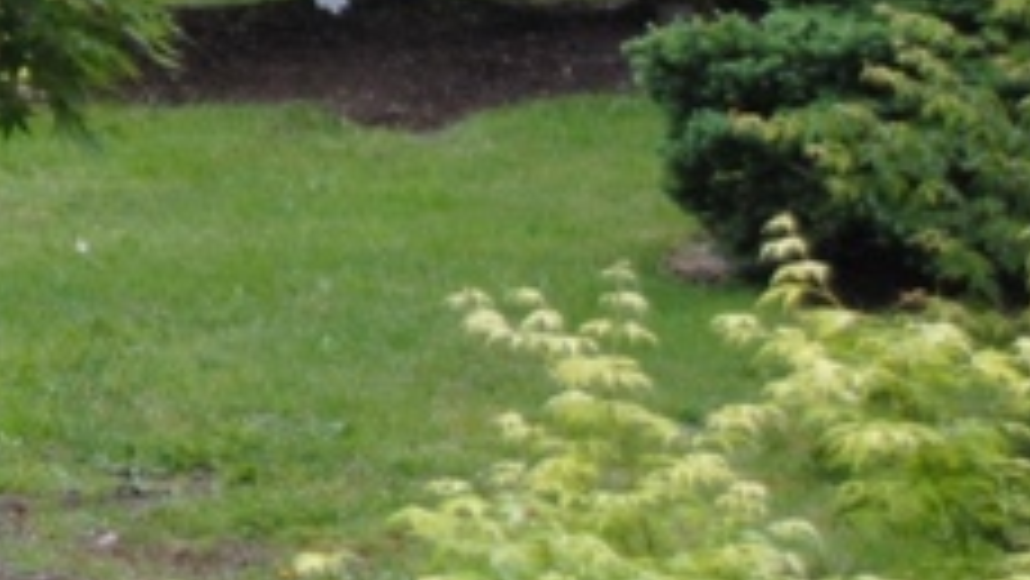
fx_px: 6147
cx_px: -868
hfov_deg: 9.1
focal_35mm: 225
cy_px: -245
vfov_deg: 5.4
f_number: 4.8
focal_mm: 32
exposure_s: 1/125
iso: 280
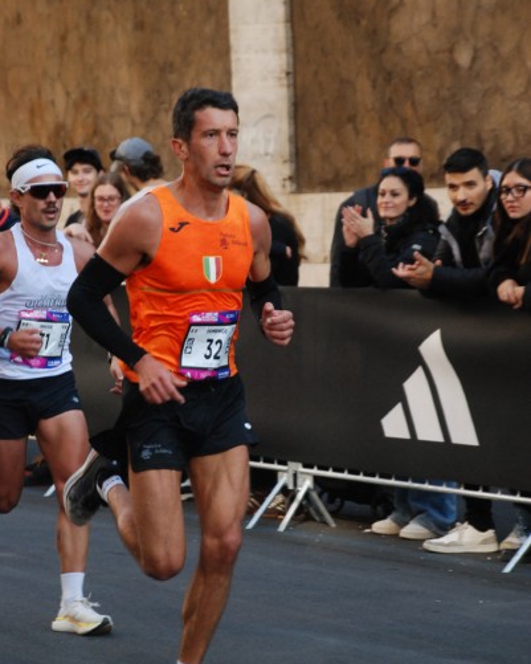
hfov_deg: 9.6
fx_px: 3153
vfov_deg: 12.0
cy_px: 382
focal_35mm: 161
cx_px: 266
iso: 1000
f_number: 5.6
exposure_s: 1/400
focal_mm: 95
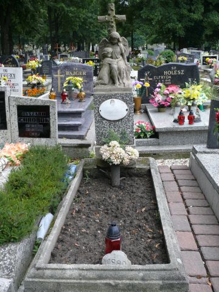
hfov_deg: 40.7
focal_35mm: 35
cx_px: 110
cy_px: 146
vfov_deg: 52.6
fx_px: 295
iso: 100
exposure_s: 1/100
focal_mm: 7.4
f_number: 2.8
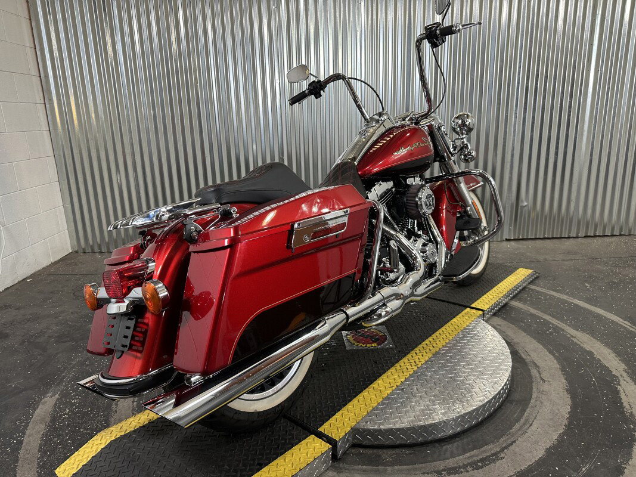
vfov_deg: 56.8
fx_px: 441
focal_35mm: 24
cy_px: 238
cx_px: 318
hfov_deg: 71.6
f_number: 1.78
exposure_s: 1/60
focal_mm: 6.86
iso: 125
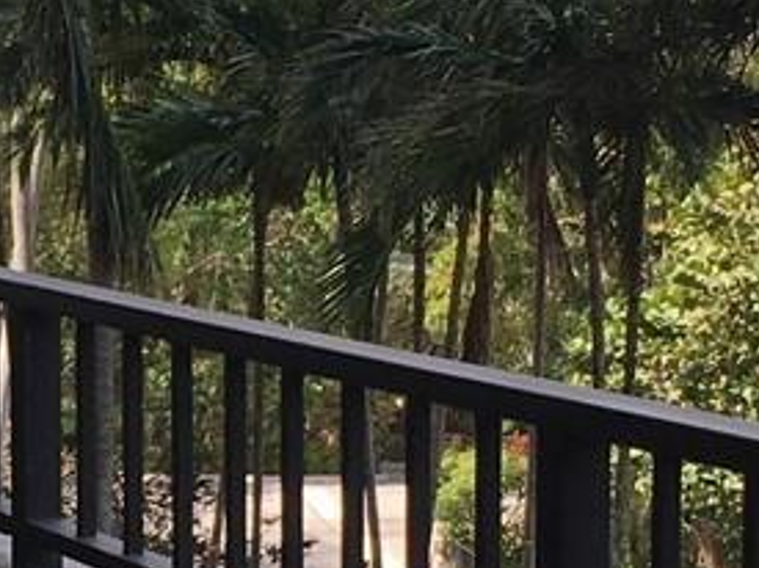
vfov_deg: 8.8
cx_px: 105
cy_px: 408
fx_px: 3704
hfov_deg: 11.6
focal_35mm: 169
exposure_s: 1/754
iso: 25
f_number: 2.2
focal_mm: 4.15
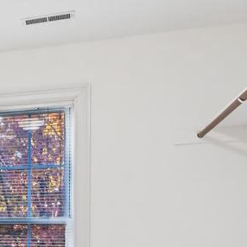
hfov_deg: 17.5
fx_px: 622
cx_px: -217
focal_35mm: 77
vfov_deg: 21.5
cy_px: 262
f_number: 8
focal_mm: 18
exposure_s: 1/20
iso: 640
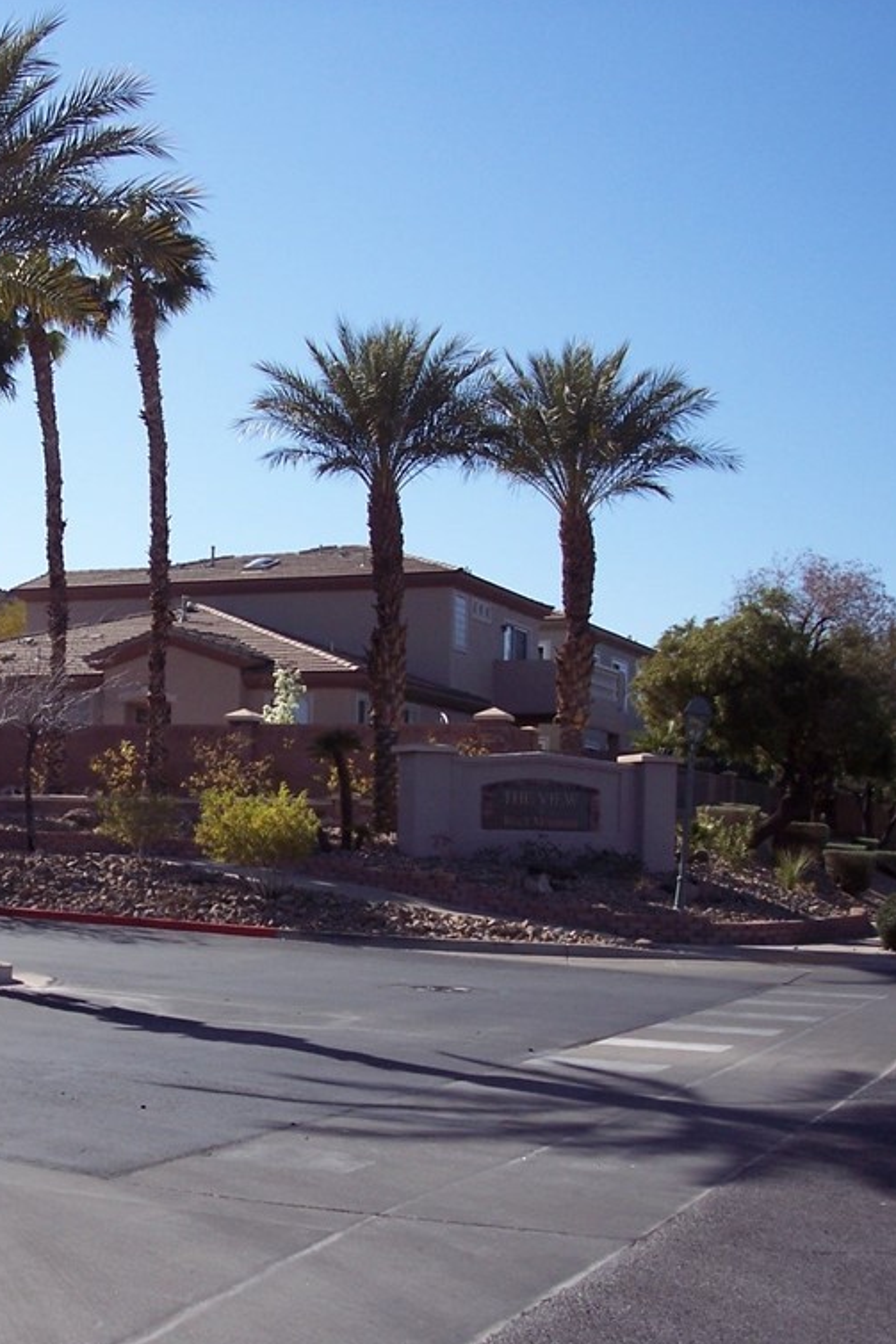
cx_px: 64
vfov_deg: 36.3
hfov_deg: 23.8
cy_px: 673
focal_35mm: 55
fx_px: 2054
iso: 100
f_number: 4
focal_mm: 8
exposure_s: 1/750
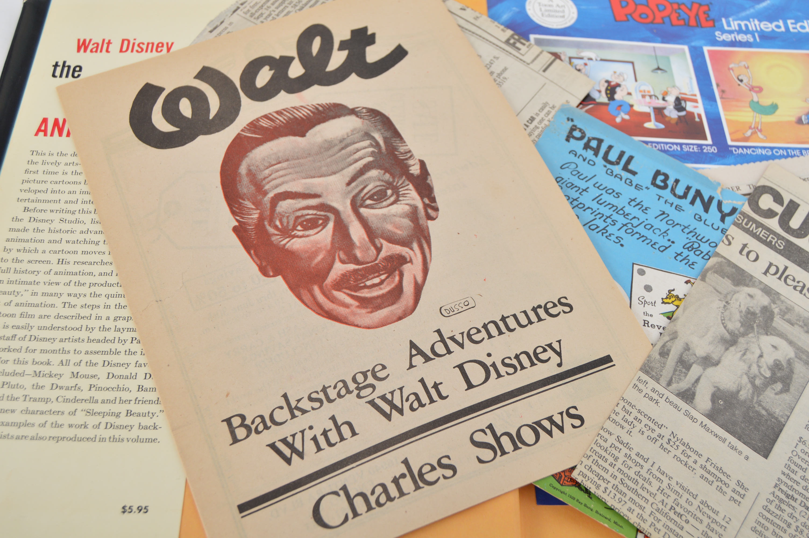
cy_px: 269
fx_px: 943
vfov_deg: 31.8
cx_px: 404
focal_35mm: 42
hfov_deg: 46.4
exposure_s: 1/160
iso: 200
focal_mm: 28
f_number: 5
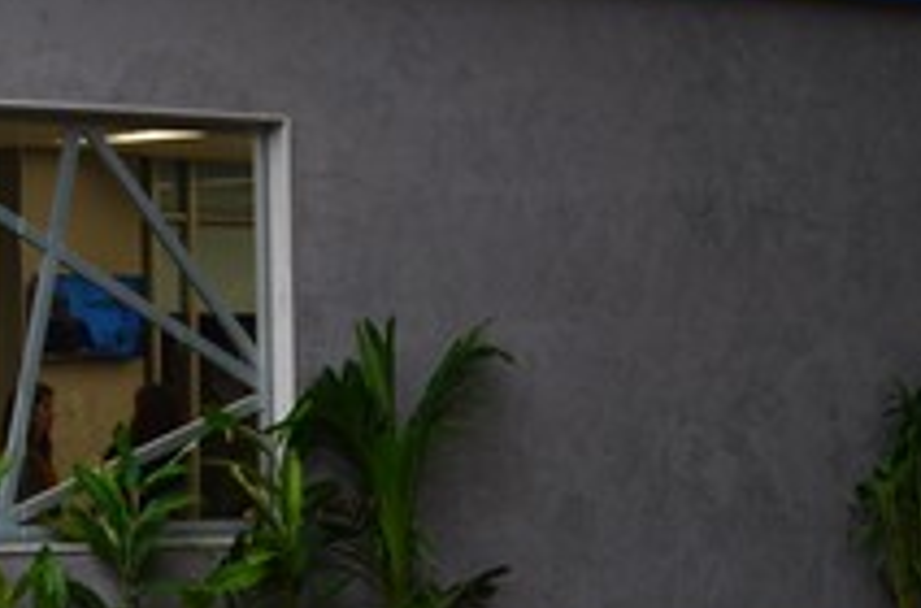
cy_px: 83
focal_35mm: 139
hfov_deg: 14.1
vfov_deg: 9.8
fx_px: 3546
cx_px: -328
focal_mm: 26
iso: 400
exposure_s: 1/80
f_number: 8
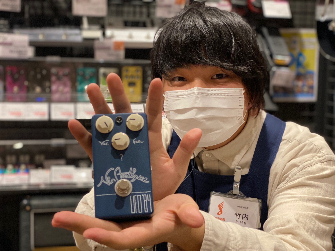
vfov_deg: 28.0
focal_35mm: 52
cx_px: 168
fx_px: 503
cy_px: 126
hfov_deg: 36.8
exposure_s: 1/122
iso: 200
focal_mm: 6
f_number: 2
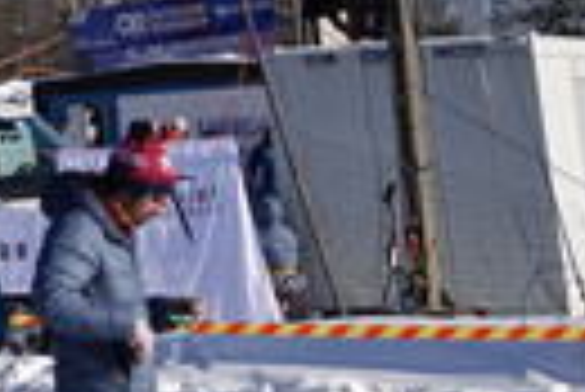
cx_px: -405
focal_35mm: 114
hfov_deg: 15.8
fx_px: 1855
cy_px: -239
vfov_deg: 11.4
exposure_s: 1/2500
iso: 100
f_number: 2.8
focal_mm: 12.04
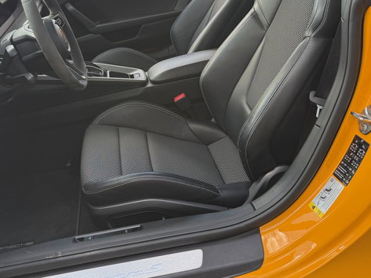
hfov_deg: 47.6
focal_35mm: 39
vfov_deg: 35.7
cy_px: 59
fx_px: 418
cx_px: 150
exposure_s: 1/338
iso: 100
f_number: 1.78
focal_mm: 6.76
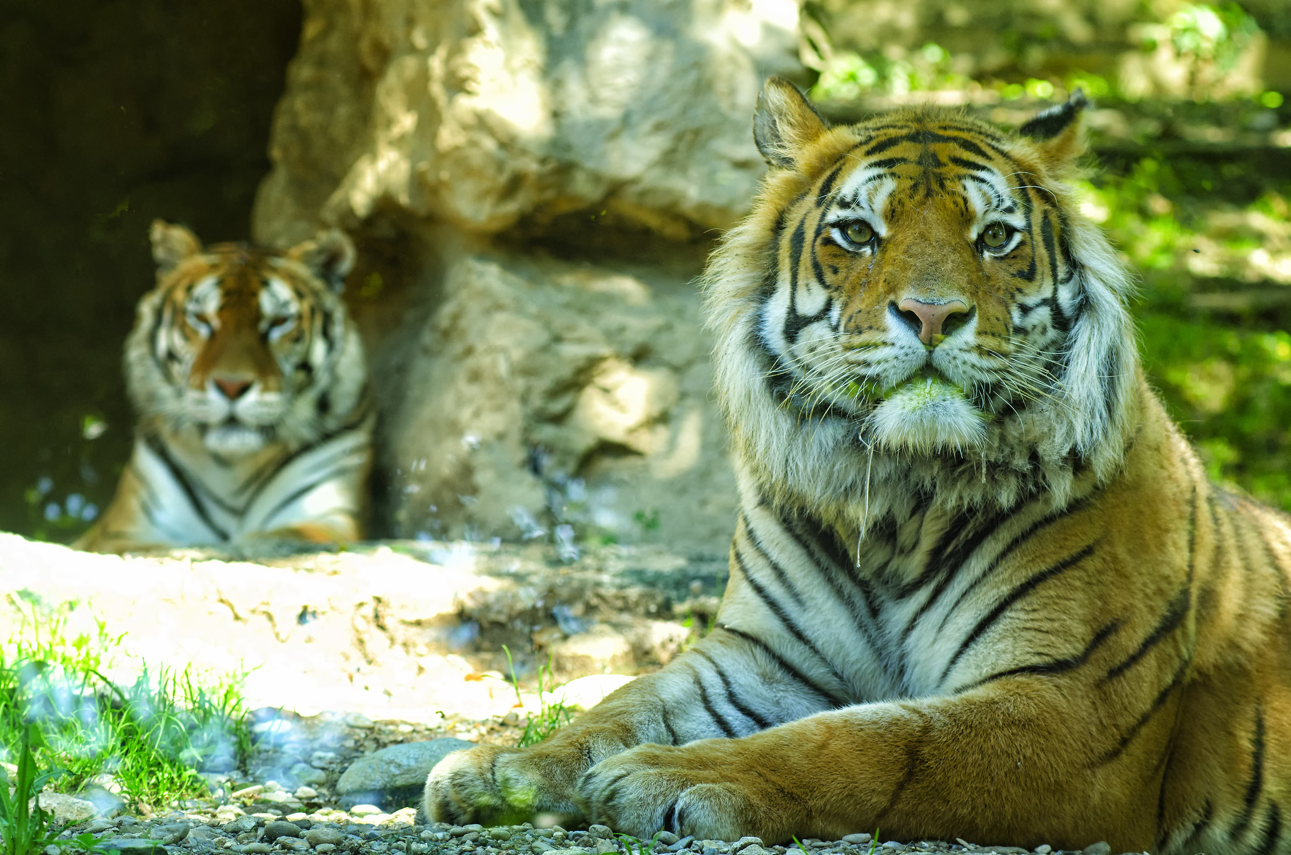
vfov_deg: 8.7
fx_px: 5636
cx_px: 646
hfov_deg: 13.1
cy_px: 428
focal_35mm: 158
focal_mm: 105
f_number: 6.3
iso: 800
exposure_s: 1/200
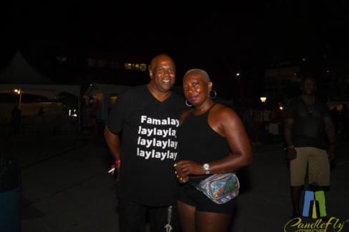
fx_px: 300
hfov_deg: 60.3
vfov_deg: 42.3
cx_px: 173
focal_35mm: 31
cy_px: 117
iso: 200
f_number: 4
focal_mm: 20
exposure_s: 1/60
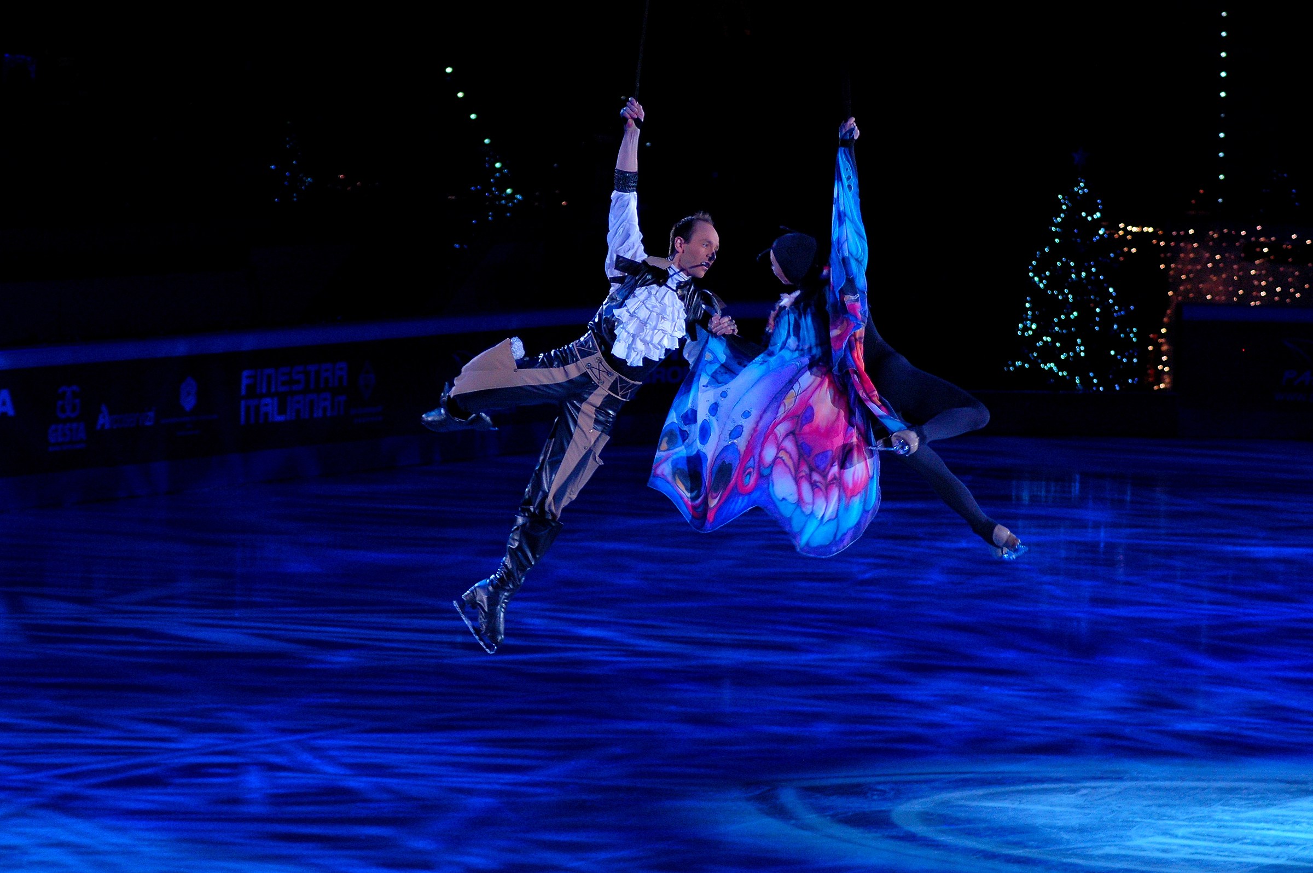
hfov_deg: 10.2
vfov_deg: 6.8
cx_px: 656
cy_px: 436
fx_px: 7378
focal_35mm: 202
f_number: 5
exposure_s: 1/125
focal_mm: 135
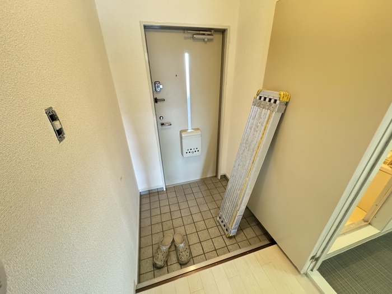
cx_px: 196
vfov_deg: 85.7
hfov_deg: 102.1
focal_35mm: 14
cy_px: 147
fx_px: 159
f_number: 2.2
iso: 1250
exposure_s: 1/60
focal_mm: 2.22
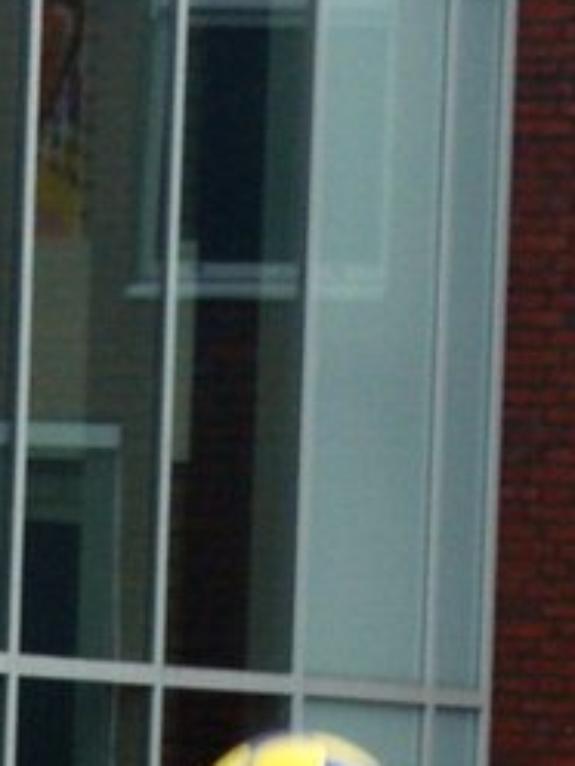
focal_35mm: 418
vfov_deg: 4.7
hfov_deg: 3.6
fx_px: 9260
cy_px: 1415
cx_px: 573
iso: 200
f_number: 6.3
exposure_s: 1/250
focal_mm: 45
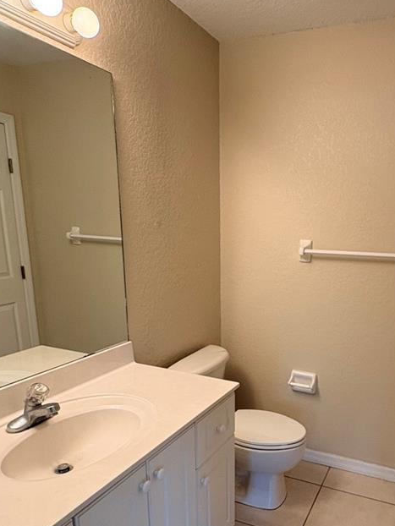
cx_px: 274
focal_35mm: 27
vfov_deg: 64.2
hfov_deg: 50.1
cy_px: 336
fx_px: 411
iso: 200
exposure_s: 1/120
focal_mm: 2.22
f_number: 2.2
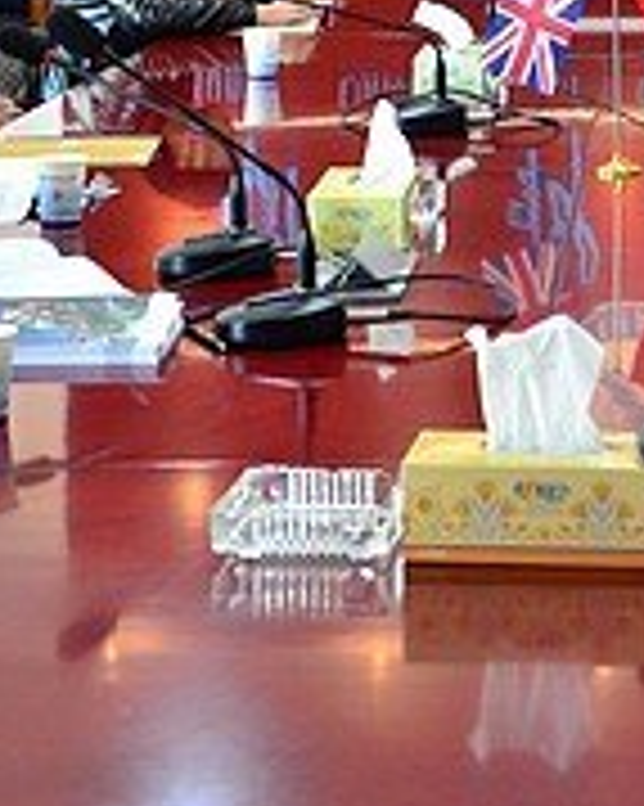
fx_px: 3148
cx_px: 649
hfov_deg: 11.6
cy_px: -29
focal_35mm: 132
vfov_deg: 14.3
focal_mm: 28
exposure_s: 1/25
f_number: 5.6
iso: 1600
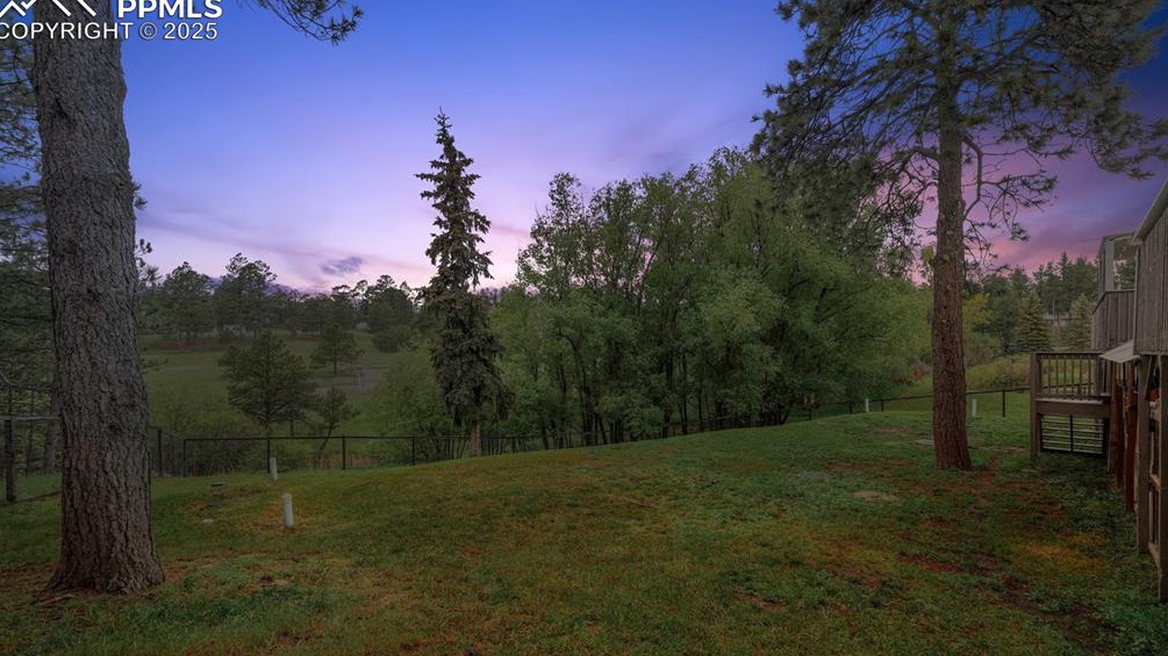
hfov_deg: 99.4
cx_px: 585
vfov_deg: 66.8
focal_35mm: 16
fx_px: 495
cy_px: 372
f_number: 9
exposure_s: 1/250
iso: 400
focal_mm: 10
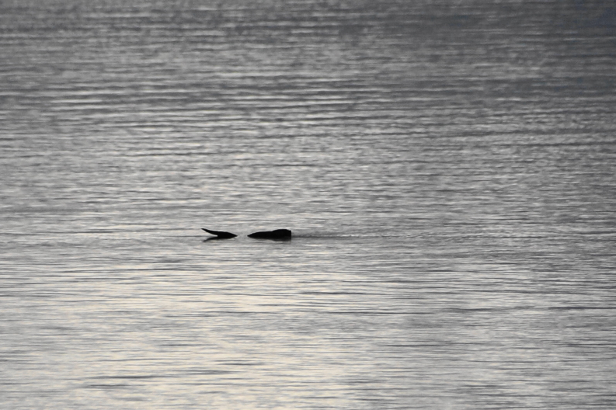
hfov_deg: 4.4
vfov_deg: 2.9
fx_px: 8090
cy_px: 258
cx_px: 276
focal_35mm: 473
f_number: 6.3
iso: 200
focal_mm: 250
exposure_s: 1/400
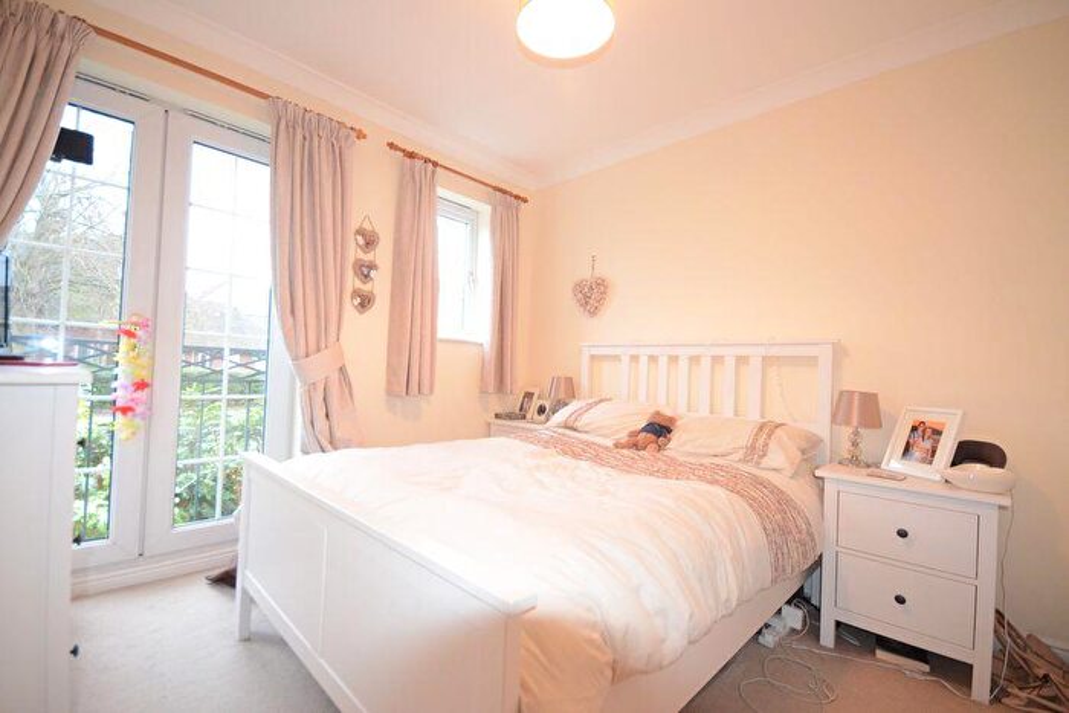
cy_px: 356
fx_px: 445
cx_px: 534
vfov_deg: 77.4
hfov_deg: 100.4
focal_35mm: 15
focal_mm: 10
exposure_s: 1/100
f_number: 5.6
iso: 2500
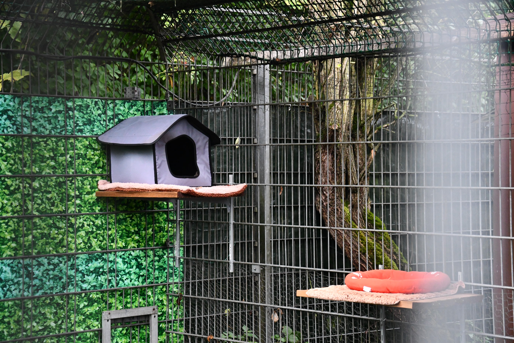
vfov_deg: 14.7
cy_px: 172
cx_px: 257
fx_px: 1328
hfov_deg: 21.9
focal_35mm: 93
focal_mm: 62
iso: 3200
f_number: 5.3
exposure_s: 1/60
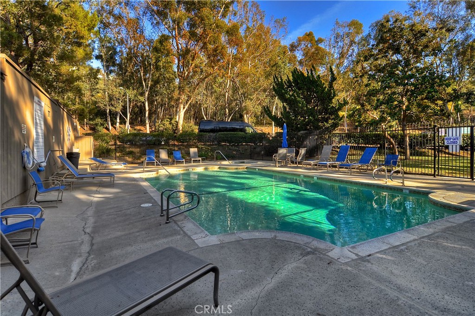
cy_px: 158
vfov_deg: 67.2
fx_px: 237
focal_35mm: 18
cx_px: 238
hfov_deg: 90.1
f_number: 7.1
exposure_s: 1/250
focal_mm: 12
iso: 160
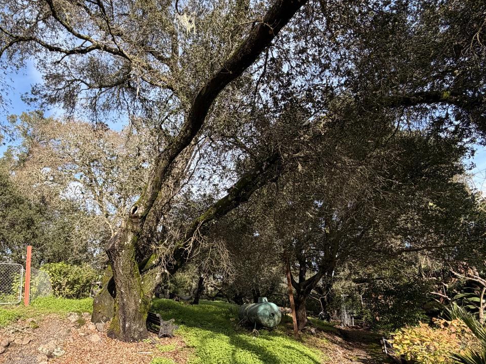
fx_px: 309
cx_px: 185
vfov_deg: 60.3
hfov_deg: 75.2
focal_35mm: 22
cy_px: 227
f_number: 2.2
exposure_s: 1/502
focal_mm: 2.22
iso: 50
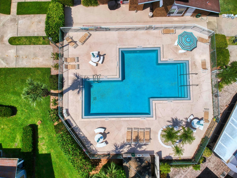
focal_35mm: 25
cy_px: 89
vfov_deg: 54.9
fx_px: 171
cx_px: 118
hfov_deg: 69.4
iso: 100
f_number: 2.6
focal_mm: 4.5
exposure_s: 1/5000
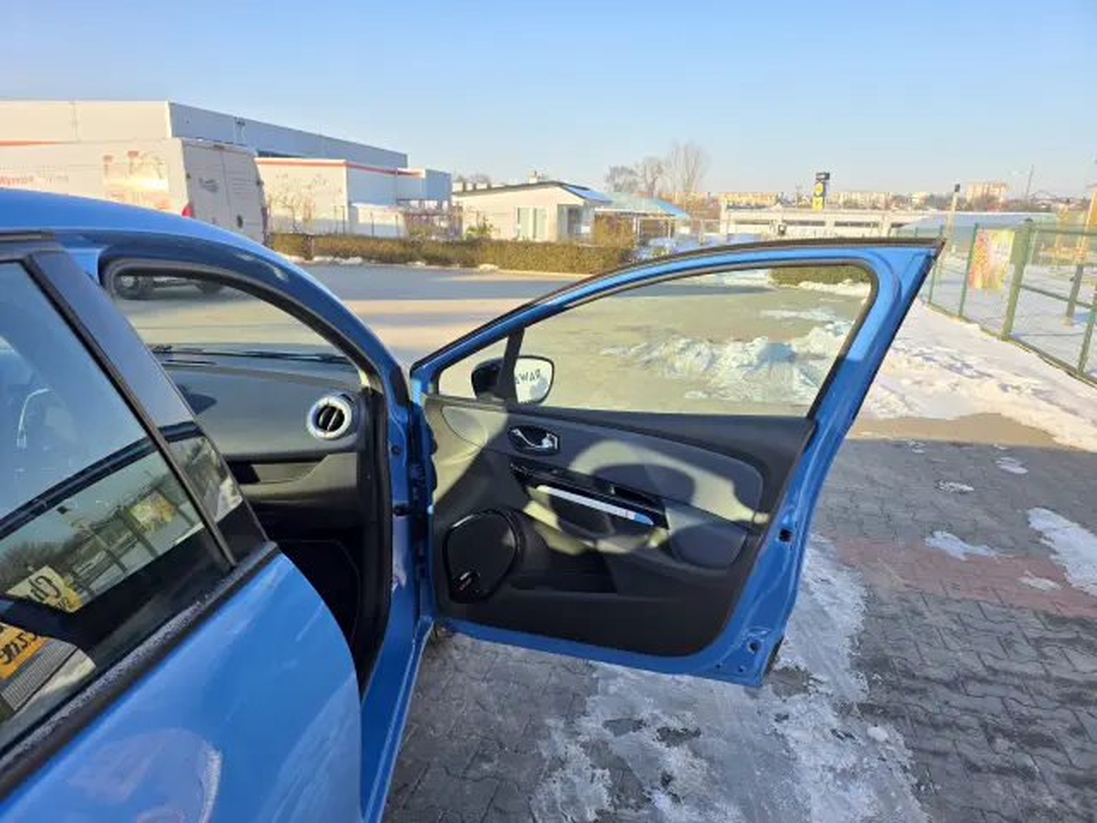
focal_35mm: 23
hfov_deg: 73.9
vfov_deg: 58.9
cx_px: 548
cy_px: 412
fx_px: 729
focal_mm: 6.3
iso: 80
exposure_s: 1/2790
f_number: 1.7
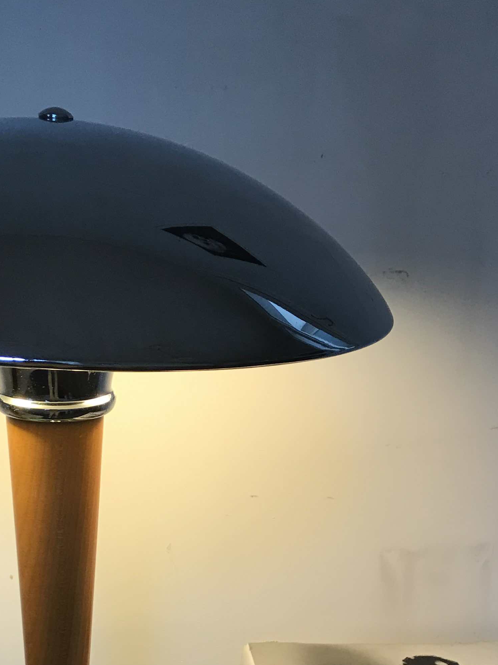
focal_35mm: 57
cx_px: 141
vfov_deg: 32.7
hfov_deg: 25.4
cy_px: 546
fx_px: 1094
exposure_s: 1/33
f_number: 1.8
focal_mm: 3.99
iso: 25
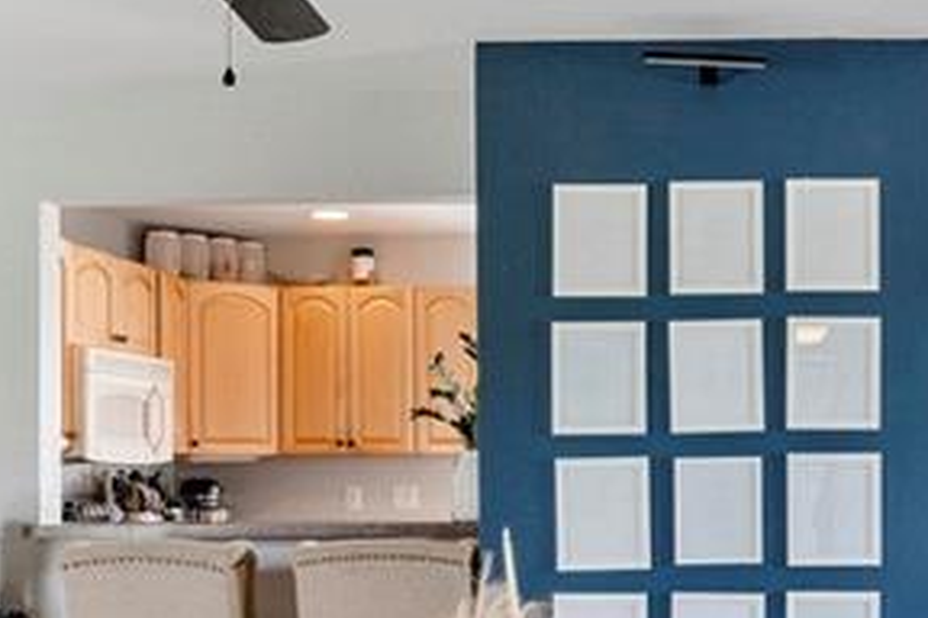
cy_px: 441
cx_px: 786
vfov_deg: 21.1
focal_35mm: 64
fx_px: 1650
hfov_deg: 30.4
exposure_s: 1/20
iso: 500
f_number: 8
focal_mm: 18
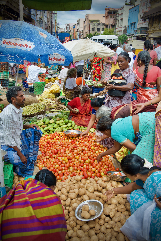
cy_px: 120
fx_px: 241
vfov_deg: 53.1
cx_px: 80
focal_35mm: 36
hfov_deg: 36.9
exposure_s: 1/200
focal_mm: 36
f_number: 7.1
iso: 200
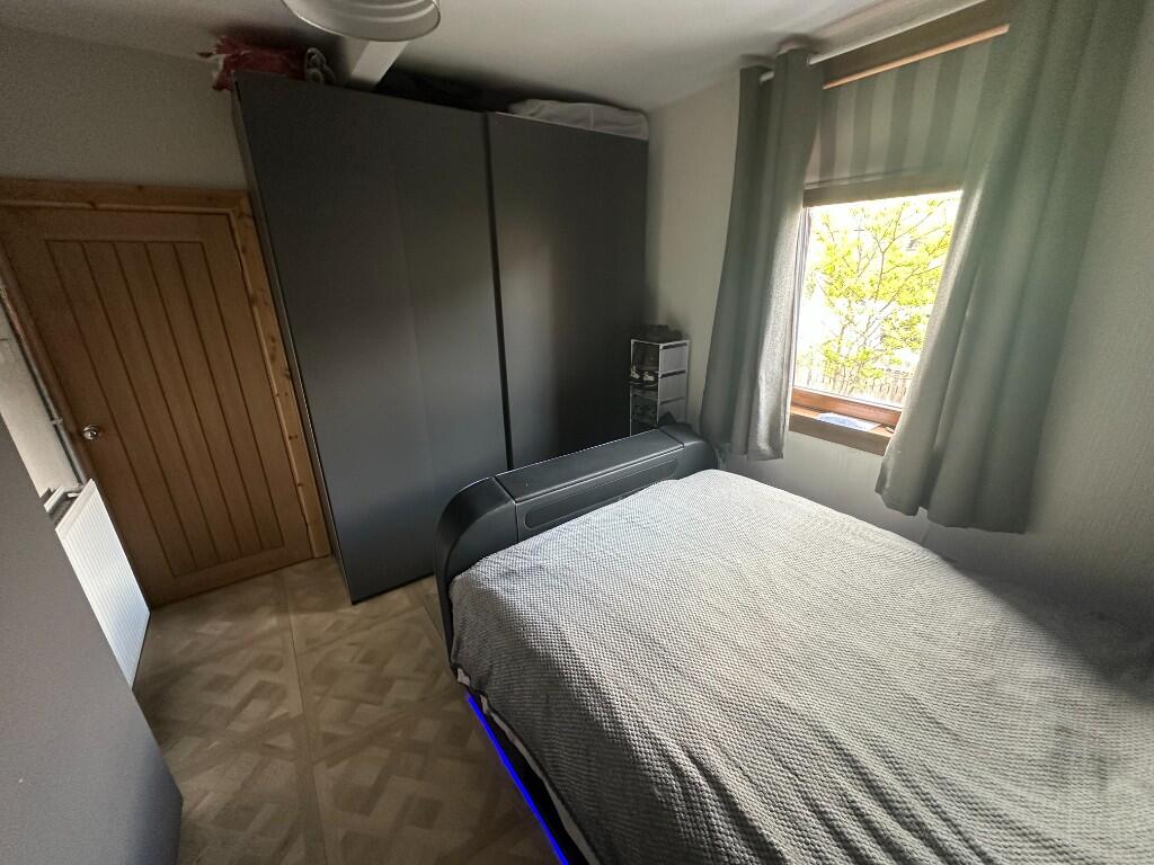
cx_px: 577
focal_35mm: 14
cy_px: 432
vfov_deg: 85.7
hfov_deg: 102.1
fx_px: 467
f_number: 2.2
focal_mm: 2.22
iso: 200
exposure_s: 1/50
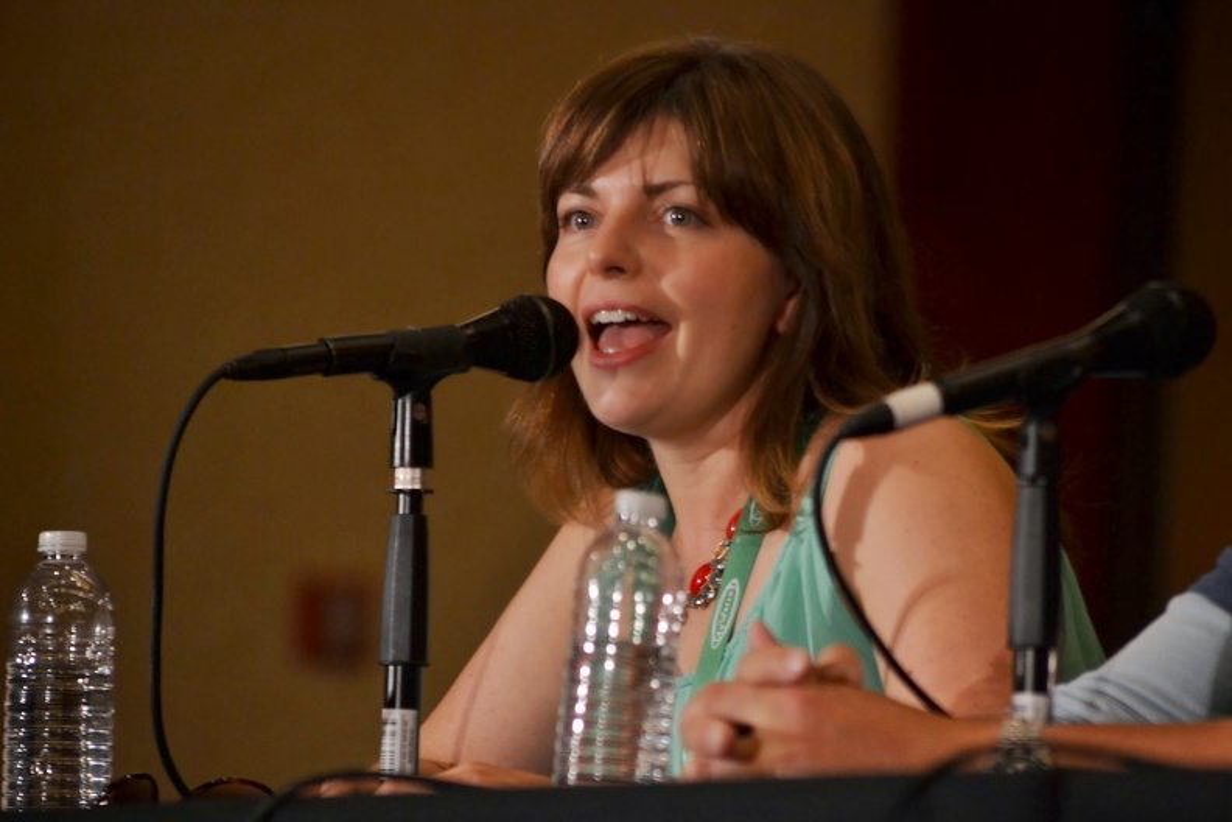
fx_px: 11292
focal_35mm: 330
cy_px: 411
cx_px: 616
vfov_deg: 4.2
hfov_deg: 6.2
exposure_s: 1/80
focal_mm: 220
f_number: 5.6
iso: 800
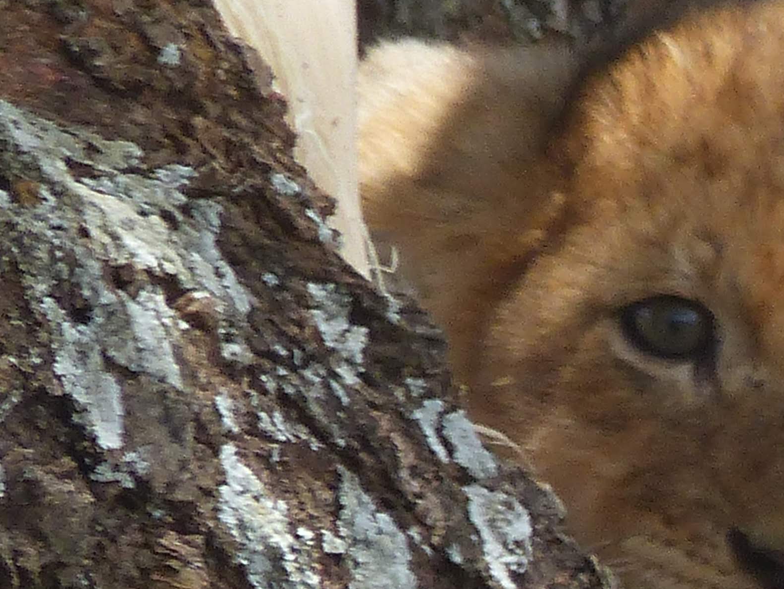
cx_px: 810
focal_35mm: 3041
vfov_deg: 0.5
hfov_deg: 0.7
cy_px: 465
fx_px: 68885
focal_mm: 108
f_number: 4
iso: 100
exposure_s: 1/400
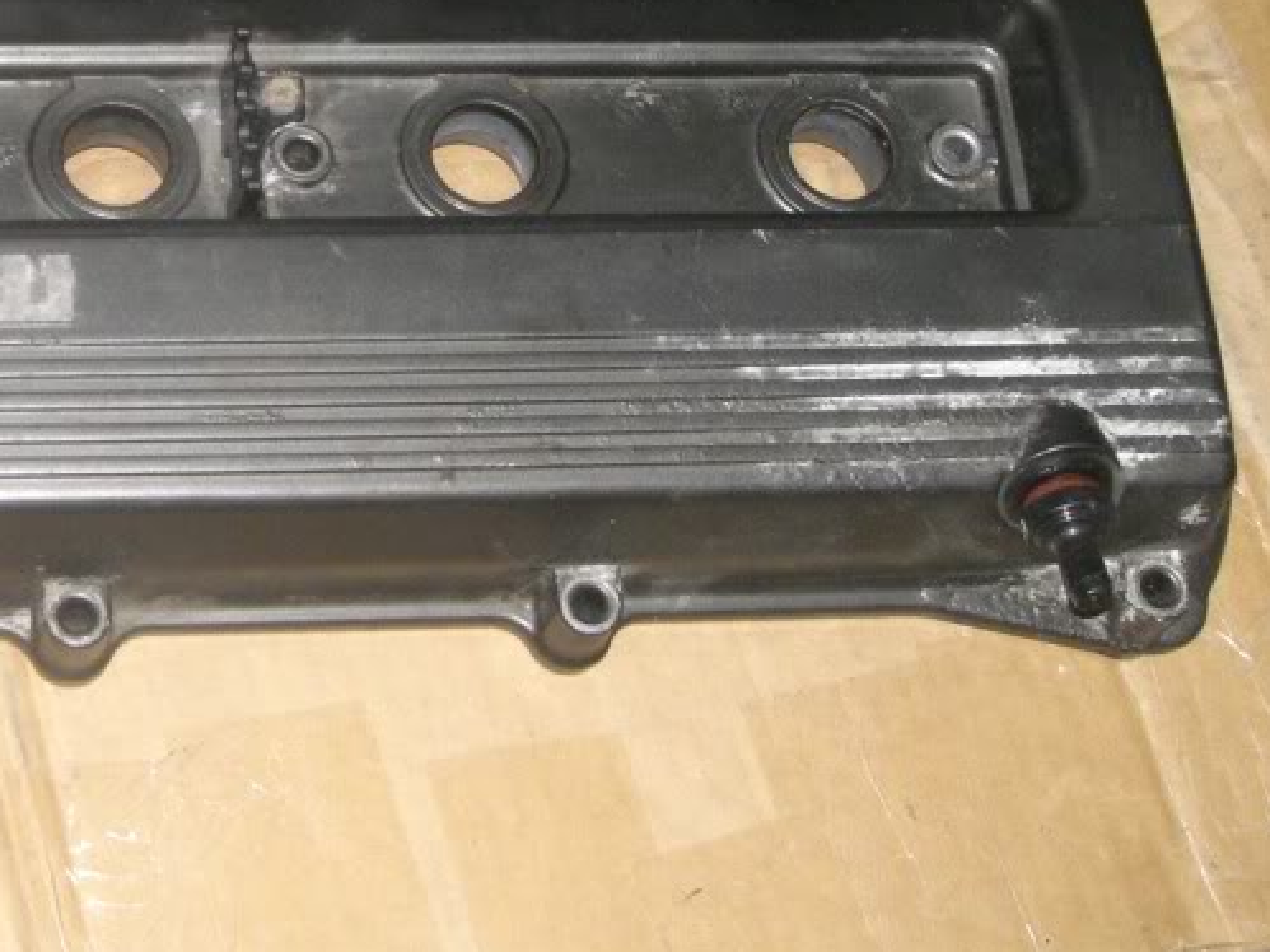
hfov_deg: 24.0
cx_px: 20
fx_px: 2861
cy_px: 107
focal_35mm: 78
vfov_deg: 18.6
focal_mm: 6.3
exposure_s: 1/60
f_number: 3.1
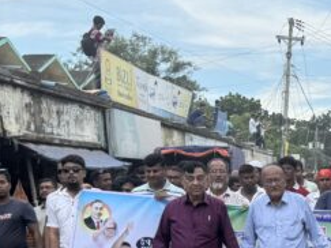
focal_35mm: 76
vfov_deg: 19.0
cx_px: 336
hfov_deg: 24.4
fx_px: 726
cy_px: 226
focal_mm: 6.76
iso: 80
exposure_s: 1/1721
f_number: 1.78
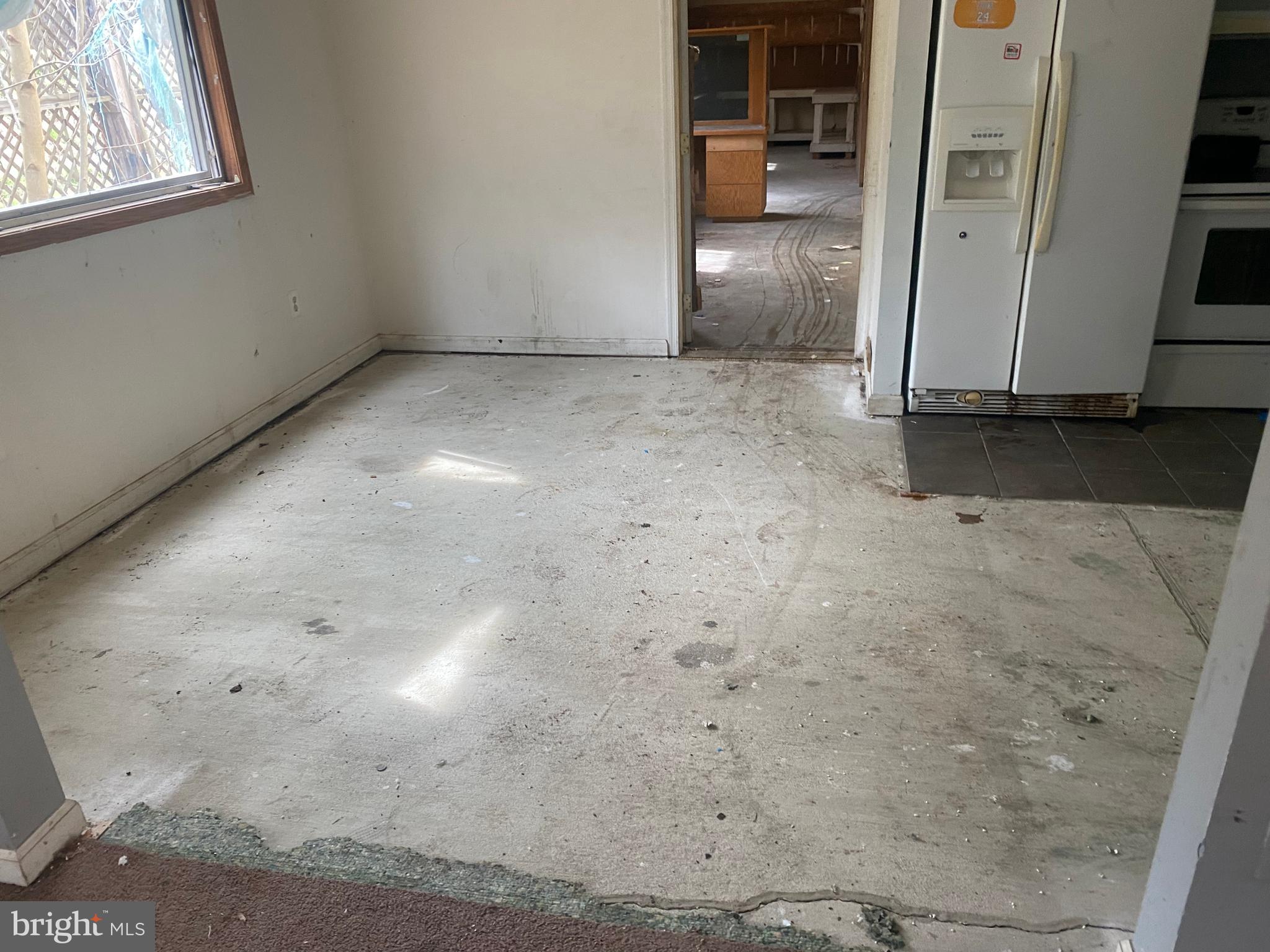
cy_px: 476
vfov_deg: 53.1
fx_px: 954
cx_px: 635
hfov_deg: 67.3
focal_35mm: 26
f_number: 1.8
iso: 125
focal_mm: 4.25
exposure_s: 1/92
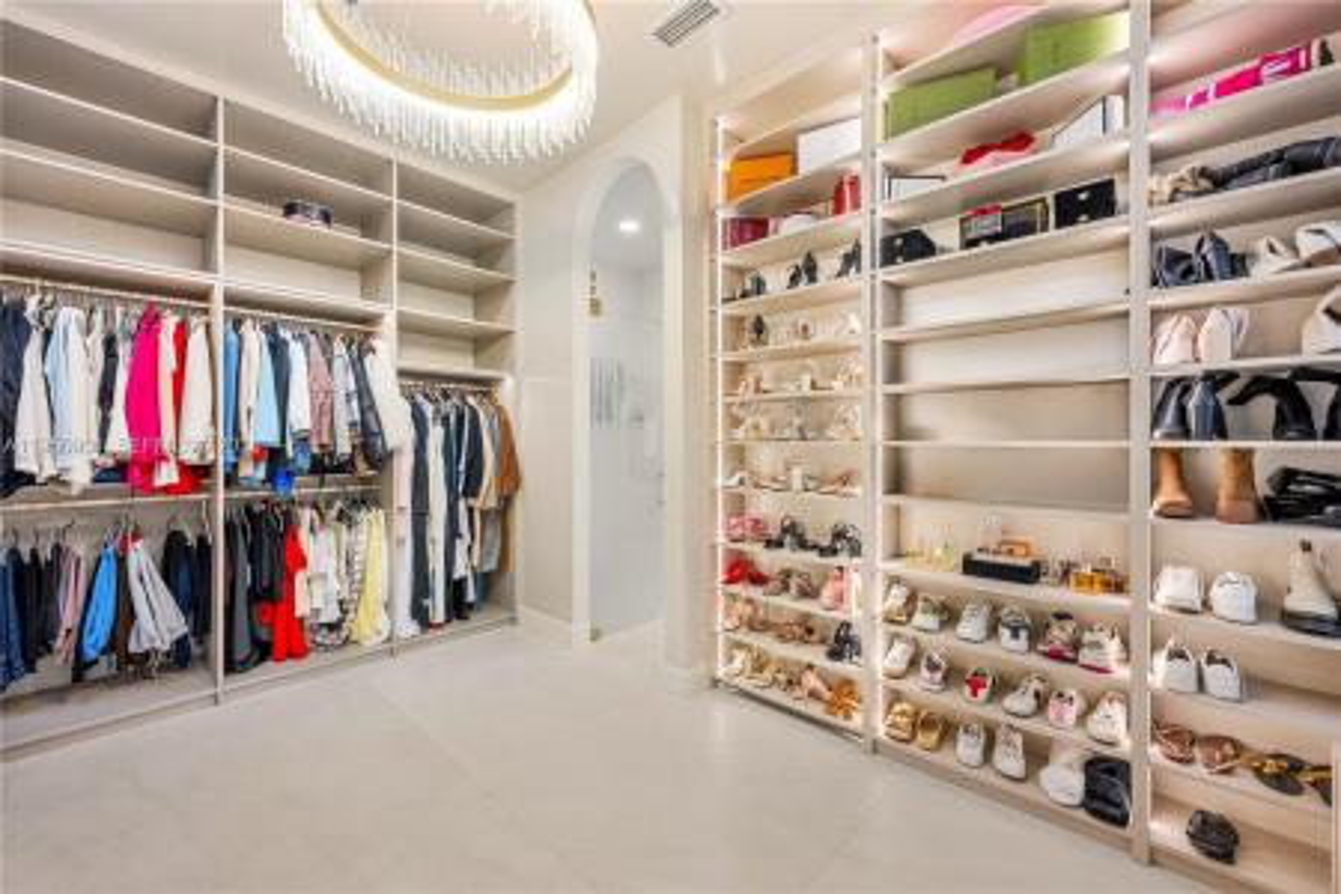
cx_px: 670
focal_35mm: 14
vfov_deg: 81.2
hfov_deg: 104.3
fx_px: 521
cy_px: 447
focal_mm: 14
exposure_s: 1/10
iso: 500
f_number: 8
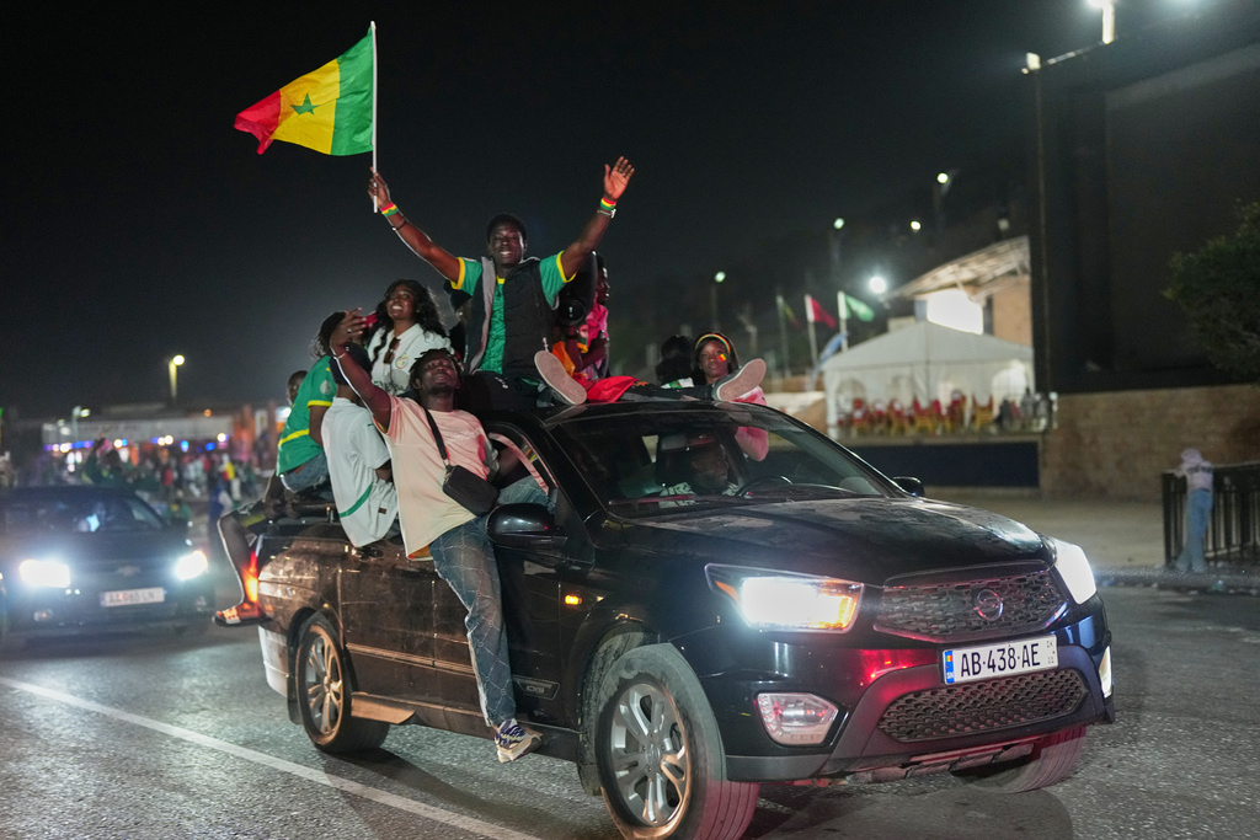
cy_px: 420
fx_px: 1750
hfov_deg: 39.6
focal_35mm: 50
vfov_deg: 27.0
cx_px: 630
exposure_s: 1/200
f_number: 1.4
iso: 3200
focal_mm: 50
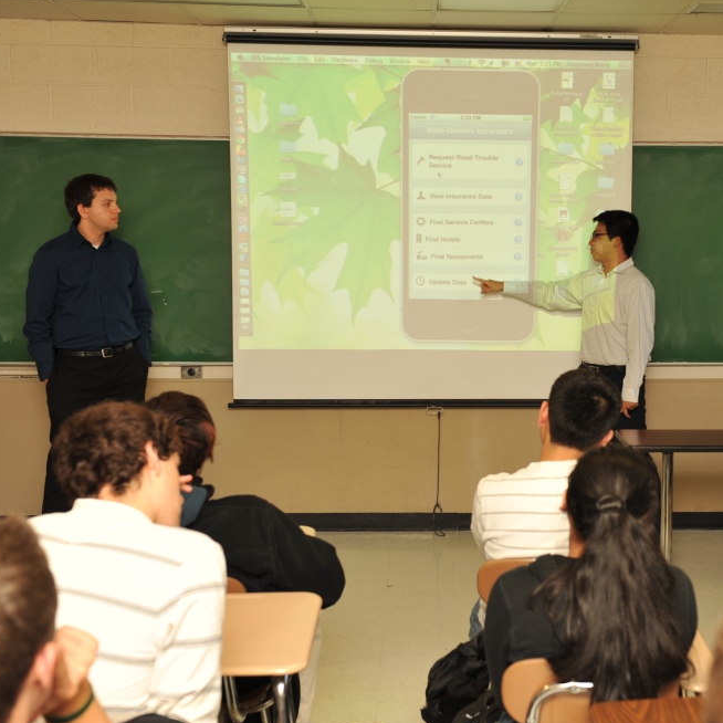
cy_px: 364
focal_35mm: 52
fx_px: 1229
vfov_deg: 32.8
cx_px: 492
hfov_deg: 32.5
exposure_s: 1/60
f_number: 5
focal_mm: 40
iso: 200
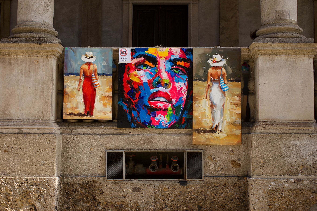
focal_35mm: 51
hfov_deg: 38.9
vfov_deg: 26.5
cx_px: 161
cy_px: 104
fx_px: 449
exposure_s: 1/125
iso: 125
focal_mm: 50
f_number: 5.6
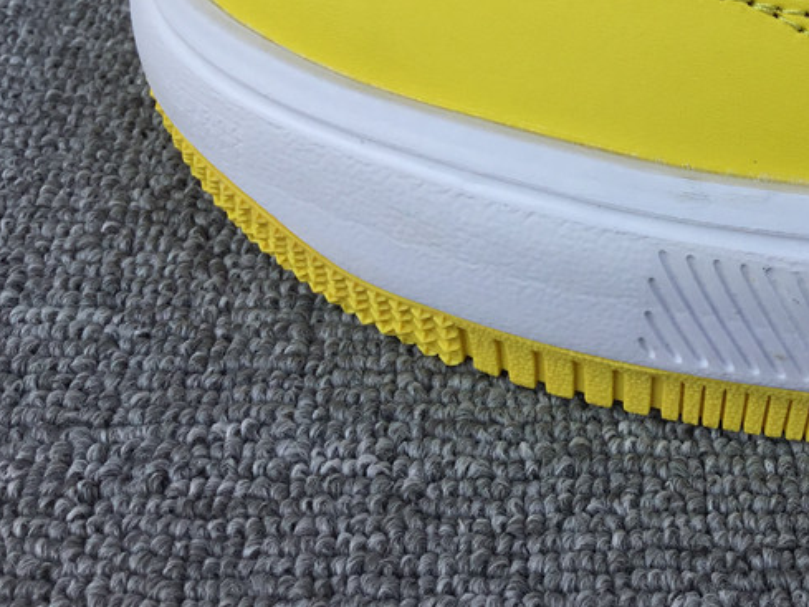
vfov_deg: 25.0
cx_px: 657
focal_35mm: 57
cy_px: 82
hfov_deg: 32.8
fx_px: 1332
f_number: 2.4
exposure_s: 1/485
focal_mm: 3.3
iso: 25
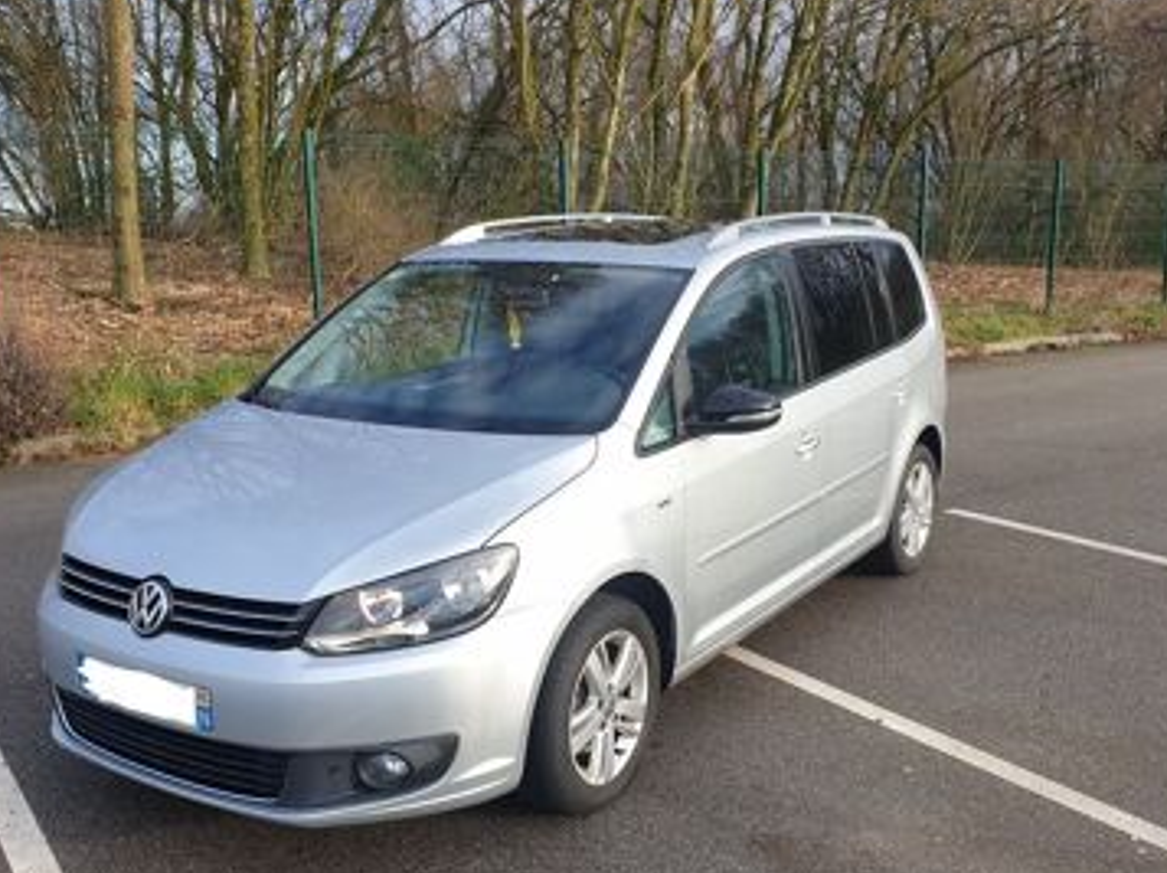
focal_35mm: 35
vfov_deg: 40.4
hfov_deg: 52.6
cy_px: 539
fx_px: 1179
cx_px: 637
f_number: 2.4
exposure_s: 1/366
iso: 50
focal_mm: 4.3
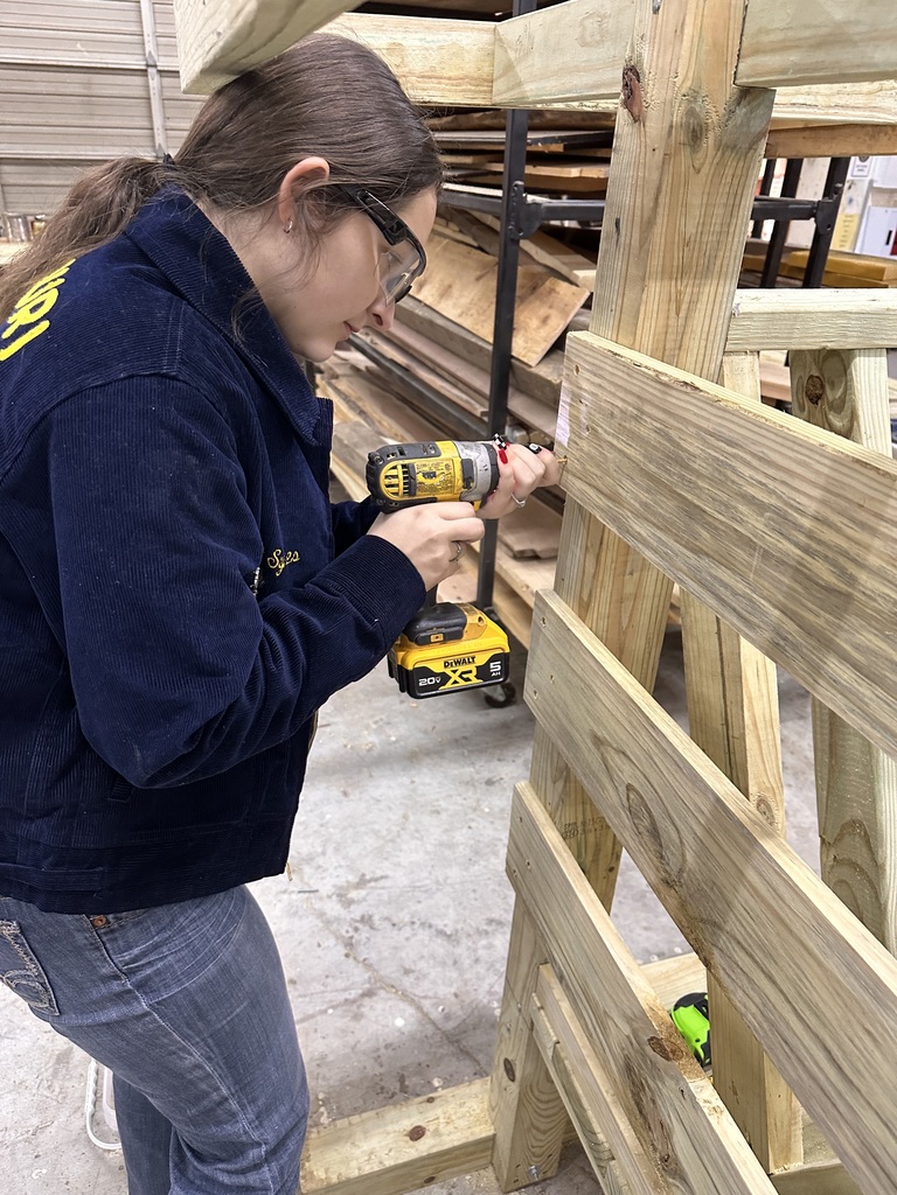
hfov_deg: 56.8
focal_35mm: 24
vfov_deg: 71.6
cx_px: 448
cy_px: 598
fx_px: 829
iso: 320
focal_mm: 6.86
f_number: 1.78
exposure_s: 1/60
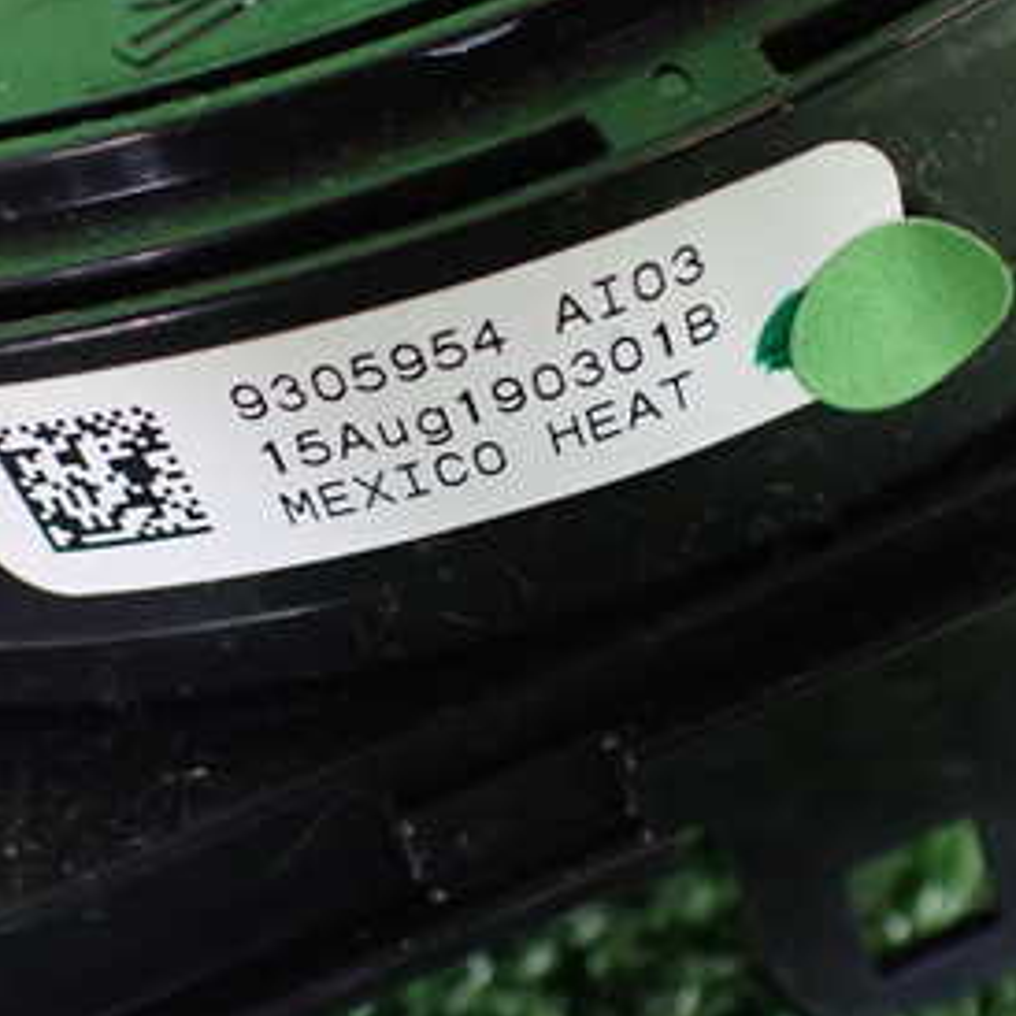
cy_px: 467
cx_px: 512
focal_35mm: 58
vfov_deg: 29.5
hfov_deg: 29.6
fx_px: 1926
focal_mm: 5.4
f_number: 2.3
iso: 800
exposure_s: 1/60
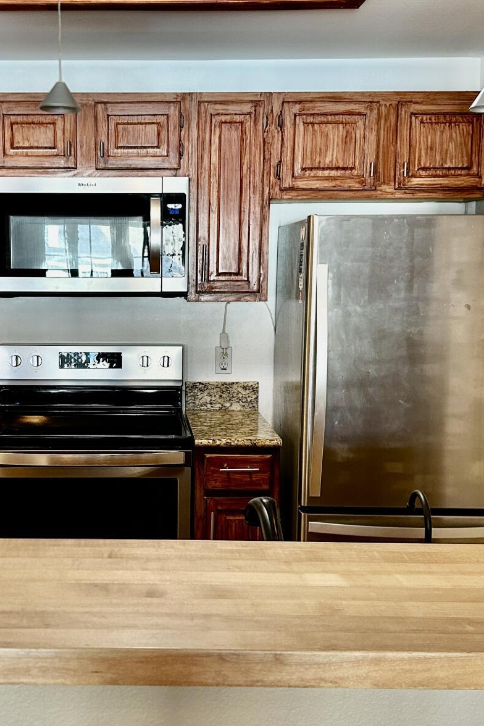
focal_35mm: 46
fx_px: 928
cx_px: 125
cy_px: 386
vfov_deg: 42.7
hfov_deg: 28.8
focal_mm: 5.7
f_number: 1.5
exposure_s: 1/60
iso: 125
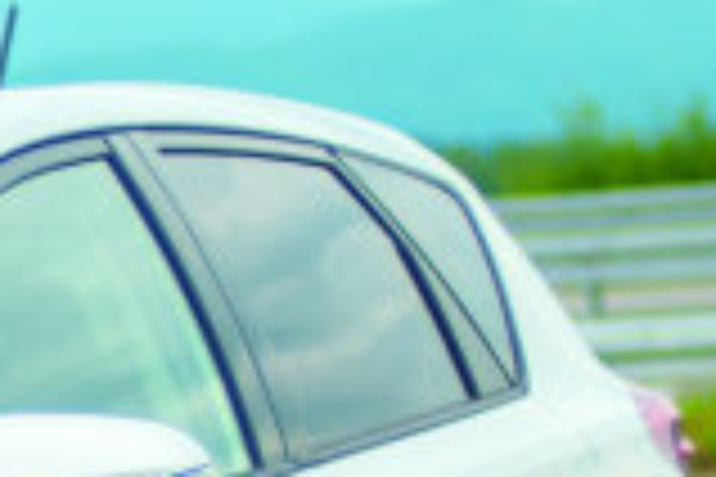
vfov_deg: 3.6
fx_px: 7498
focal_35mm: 377
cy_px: 698
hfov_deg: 5.4
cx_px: -698
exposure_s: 1/4000
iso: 100
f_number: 1.8
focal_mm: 50
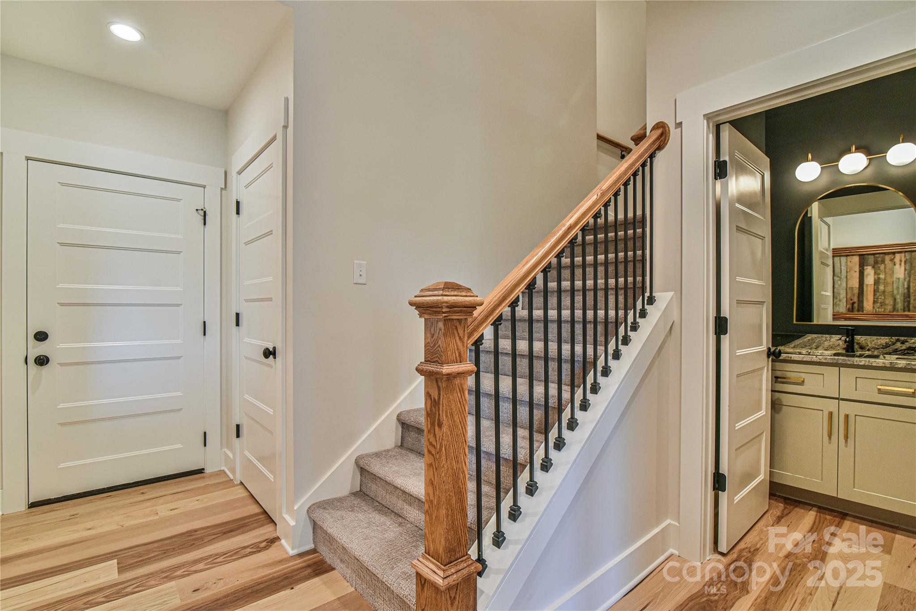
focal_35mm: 16
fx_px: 407
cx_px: 458
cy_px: 306
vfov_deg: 73.8
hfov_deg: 96.7
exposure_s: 1/125
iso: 1600
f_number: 5.6
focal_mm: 16
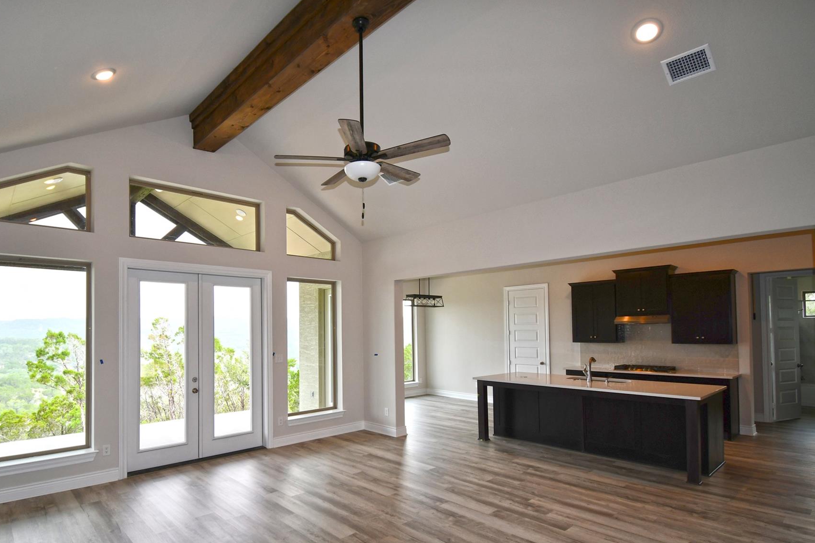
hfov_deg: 89.1
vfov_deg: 66.9
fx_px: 407
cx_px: 337
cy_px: 316
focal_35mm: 18
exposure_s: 1/125
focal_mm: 10
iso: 250
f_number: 4.5
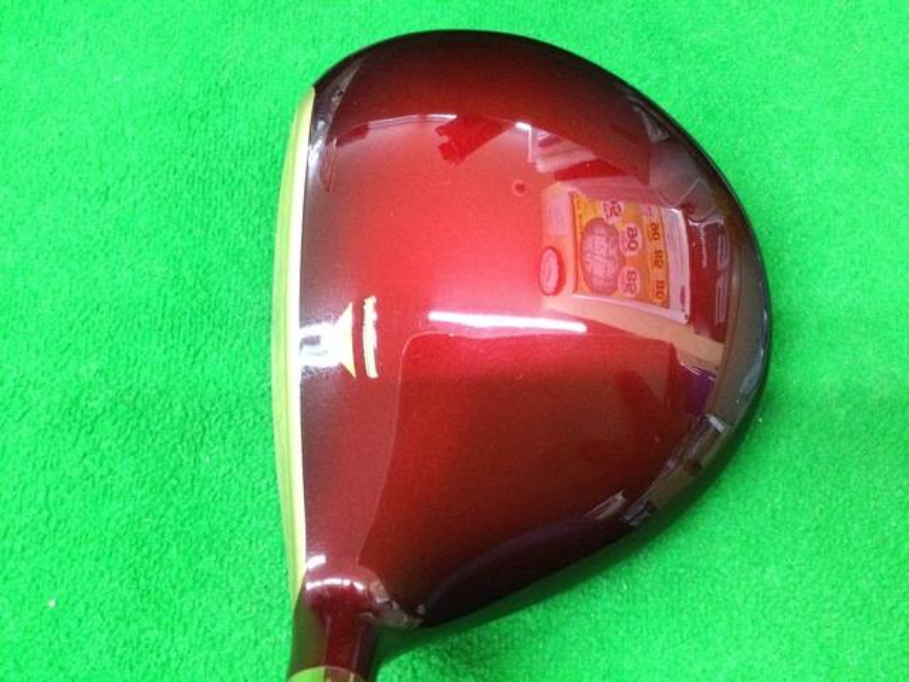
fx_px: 814
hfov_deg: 58.4
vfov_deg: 45.4
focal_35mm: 31
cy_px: 341
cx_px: 454
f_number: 2.4
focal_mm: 3.3
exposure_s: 1/20
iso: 200
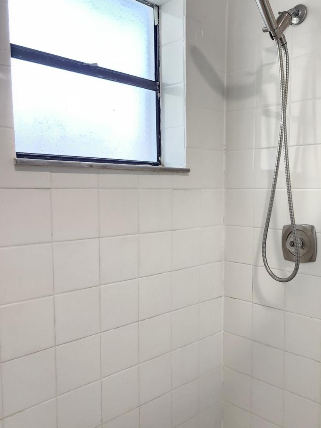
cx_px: 202
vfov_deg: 55.3
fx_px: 408
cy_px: 230
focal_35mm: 33
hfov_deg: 42.6
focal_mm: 6.4
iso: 250
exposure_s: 1/120
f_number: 1.8
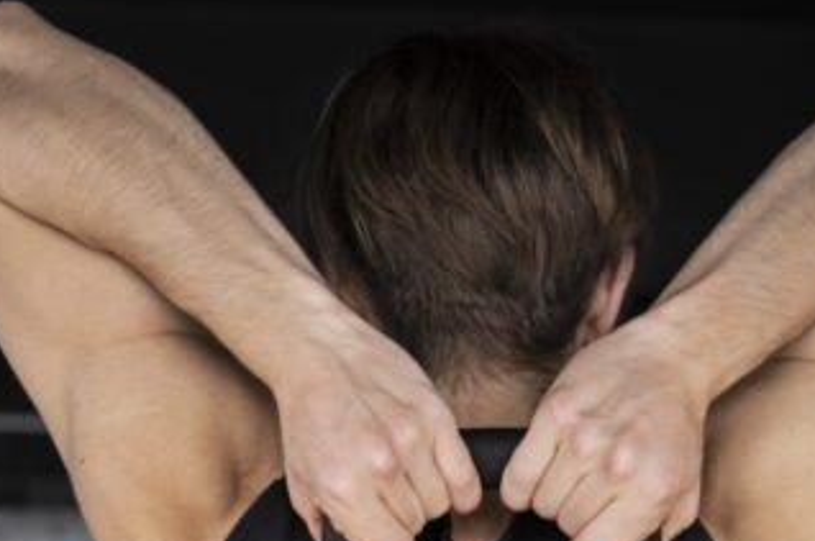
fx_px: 1967
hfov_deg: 23.4
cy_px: 537
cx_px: 433
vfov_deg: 15.4
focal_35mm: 87
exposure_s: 1/60
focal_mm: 36
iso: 500
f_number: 2.8
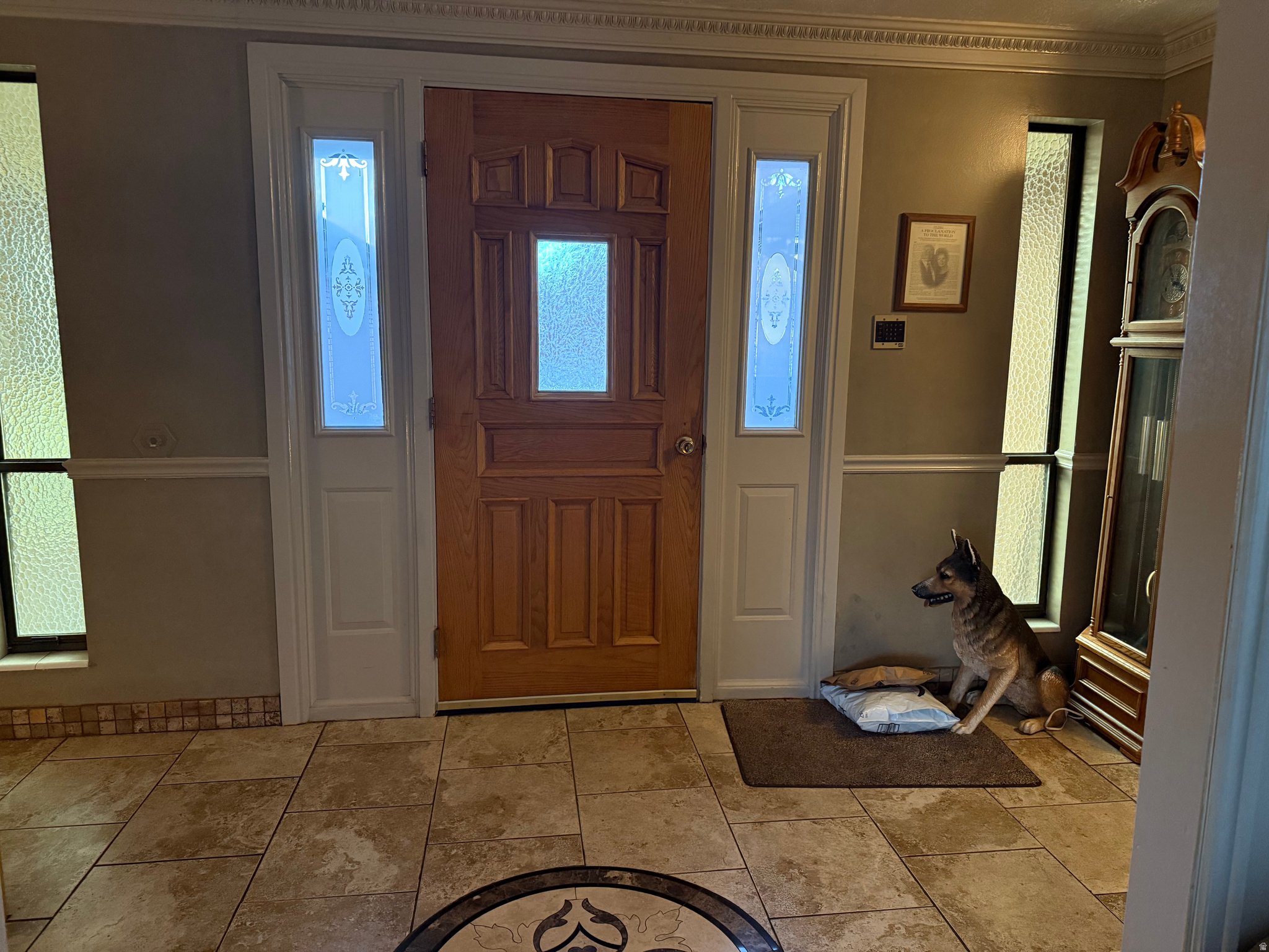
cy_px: 476
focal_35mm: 24
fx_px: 880
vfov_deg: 56.8
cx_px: 634
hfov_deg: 71.6
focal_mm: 6.76
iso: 800
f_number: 1.78
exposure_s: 1/40
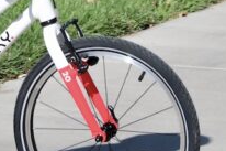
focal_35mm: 782
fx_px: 4905
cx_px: -23
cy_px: -23
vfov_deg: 1.8
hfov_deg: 2.6
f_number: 5.6
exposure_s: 1/1500
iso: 400
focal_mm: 140
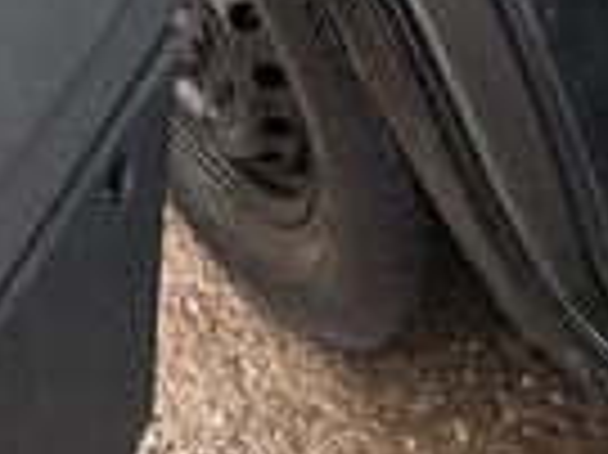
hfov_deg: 19.1
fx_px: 1632
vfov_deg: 12.2
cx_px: -234
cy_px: -674
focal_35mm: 93
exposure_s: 1/72
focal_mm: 2.22
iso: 250
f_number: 2.2
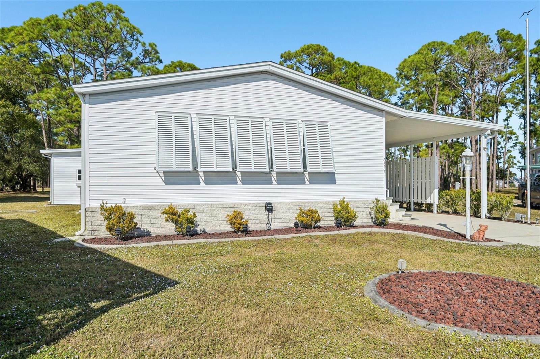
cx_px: 270
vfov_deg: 55.0
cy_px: 180
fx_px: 345
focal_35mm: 23
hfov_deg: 76.2
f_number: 8
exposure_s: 1/3200
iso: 400
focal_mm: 23
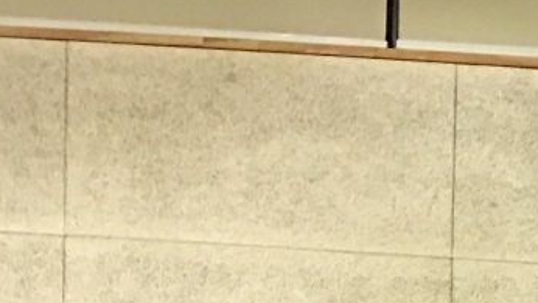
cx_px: 976
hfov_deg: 13.9
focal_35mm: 137
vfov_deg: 8.0
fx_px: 1955
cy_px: 815
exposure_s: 1/4
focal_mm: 4.15
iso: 80
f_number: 2.2
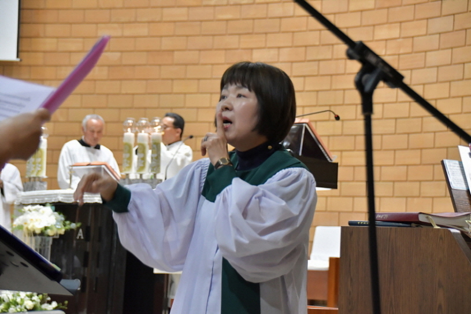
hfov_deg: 18.3
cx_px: 236
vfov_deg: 12.2
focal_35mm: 112
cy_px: 157
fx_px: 1465
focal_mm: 75
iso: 2200
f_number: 5.3
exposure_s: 1/125
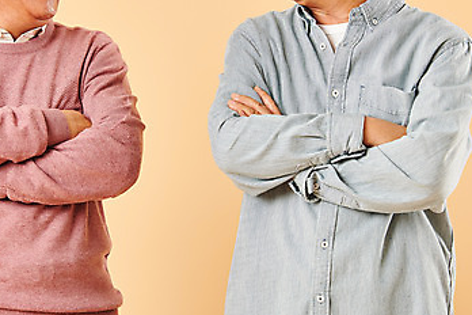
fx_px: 3841
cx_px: 180
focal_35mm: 293
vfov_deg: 4.7
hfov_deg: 7.0
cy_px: 53
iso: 100
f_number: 8
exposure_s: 1/125
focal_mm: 170
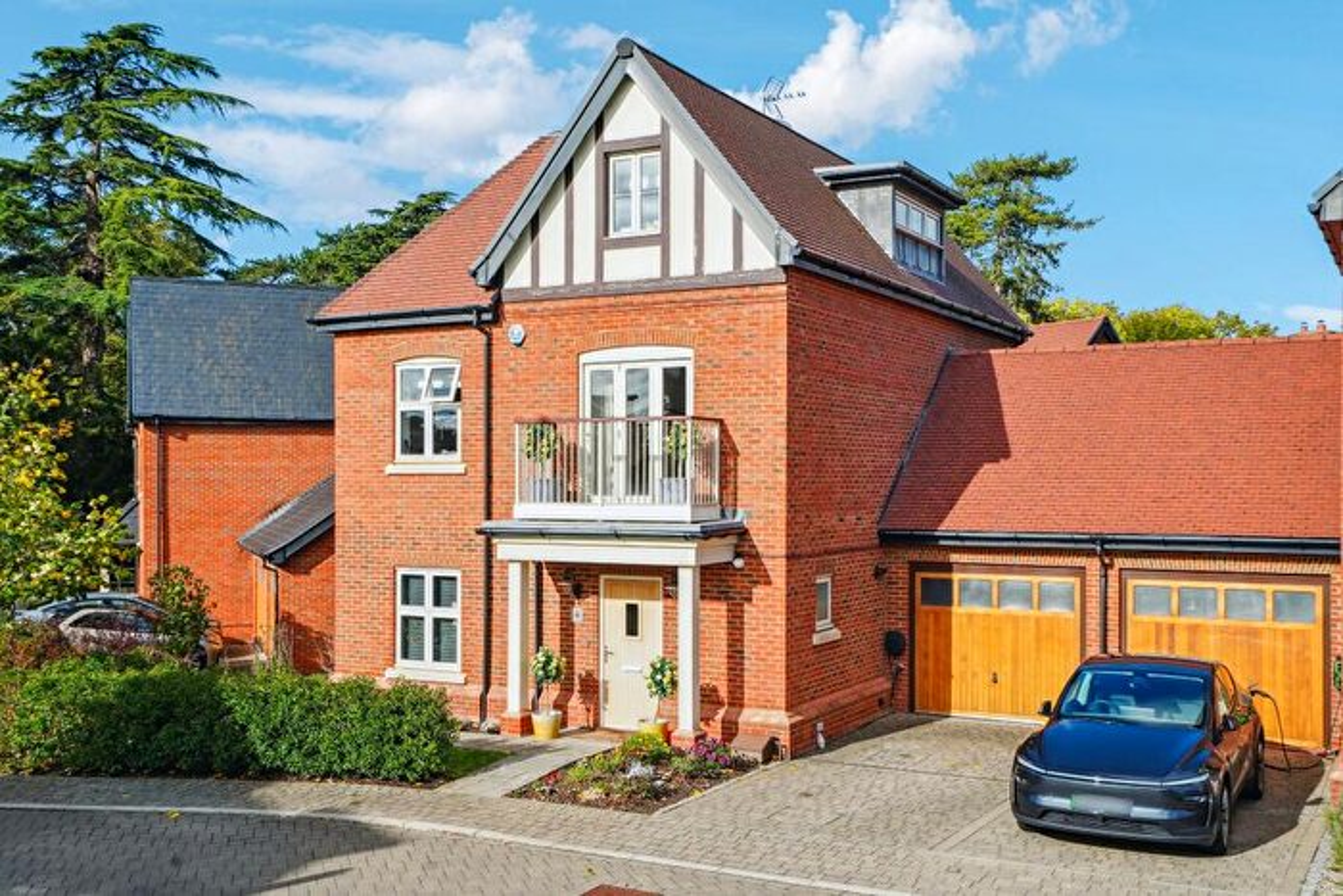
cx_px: 672
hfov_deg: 54.4
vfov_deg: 37.9
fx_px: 1306
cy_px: 448
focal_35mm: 35
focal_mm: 35
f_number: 10
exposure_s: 1/320
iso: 320
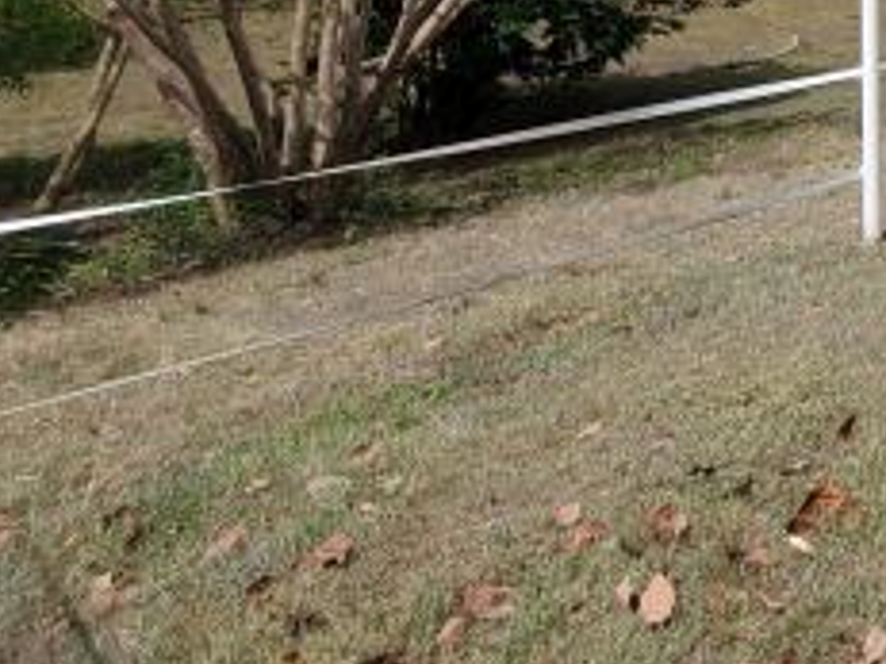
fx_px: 1151
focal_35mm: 45
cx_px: 1227
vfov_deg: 28.2
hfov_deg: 30.3
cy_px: -123
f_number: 2.2
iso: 50
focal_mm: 1.8
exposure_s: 1/1421
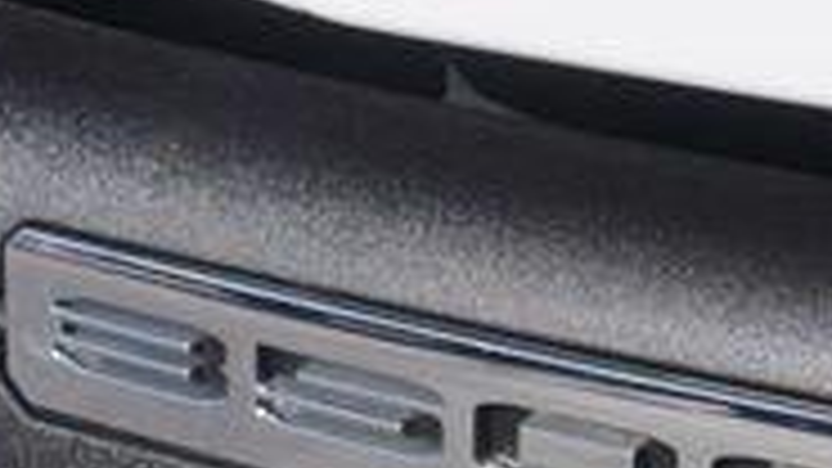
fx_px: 4807
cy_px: 603
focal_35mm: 218
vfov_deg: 5.5
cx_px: 369
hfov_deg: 9.9
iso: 100
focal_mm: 25
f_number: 8
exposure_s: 1/320
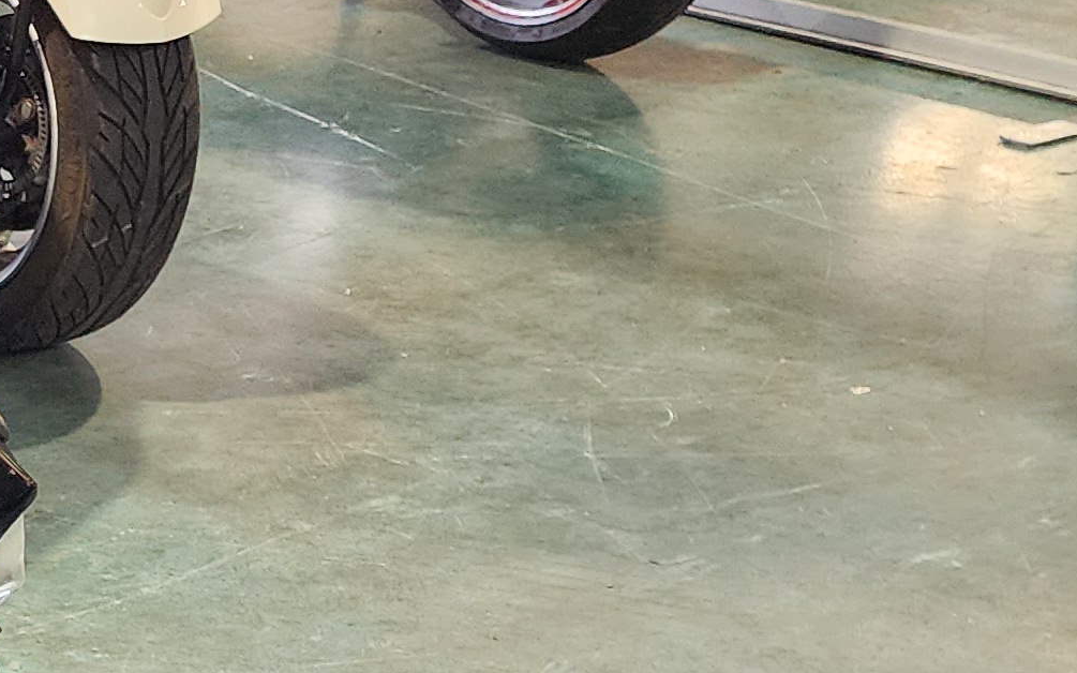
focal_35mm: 97
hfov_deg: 16.6
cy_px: 867
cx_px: -1042
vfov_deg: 13.0
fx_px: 2847
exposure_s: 1/120
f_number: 1.8
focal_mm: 6.4
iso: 250
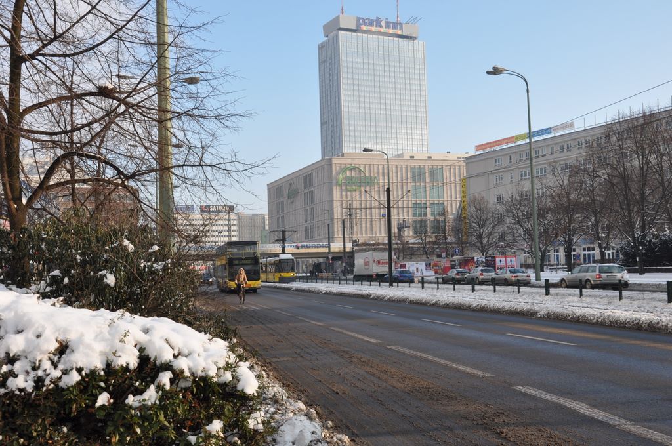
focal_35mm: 42
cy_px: 223
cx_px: 336
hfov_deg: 46.5
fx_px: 783
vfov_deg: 31.8
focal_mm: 28
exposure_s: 1/125
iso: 200
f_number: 11
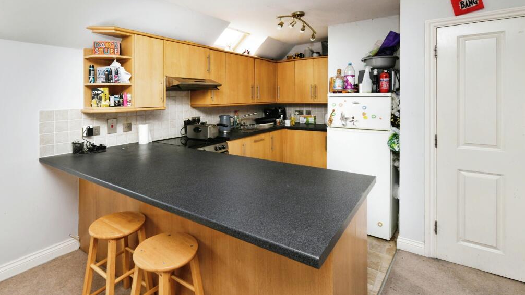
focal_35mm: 16
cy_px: 139
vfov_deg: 67.0
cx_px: 263
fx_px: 223
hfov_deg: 99.4
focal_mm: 15
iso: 640
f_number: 16
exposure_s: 1/60
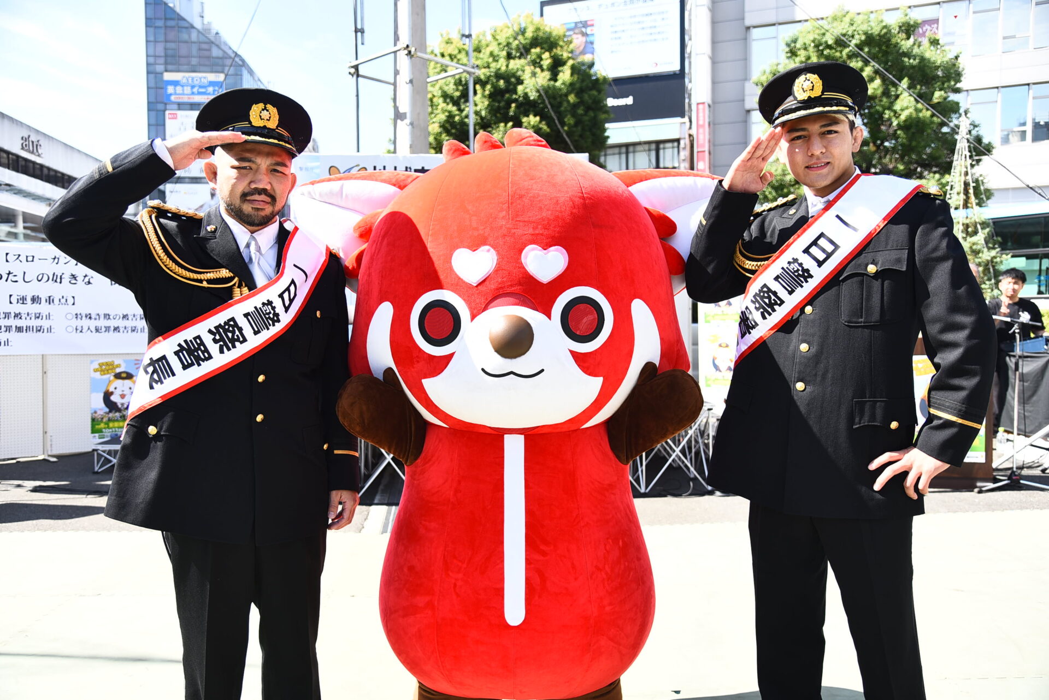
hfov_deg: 61.9
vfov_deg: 43.6
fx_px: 875
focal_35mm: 30
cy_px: 350
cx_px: 524
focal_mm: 30
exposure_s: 1/320
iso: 125
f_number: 4
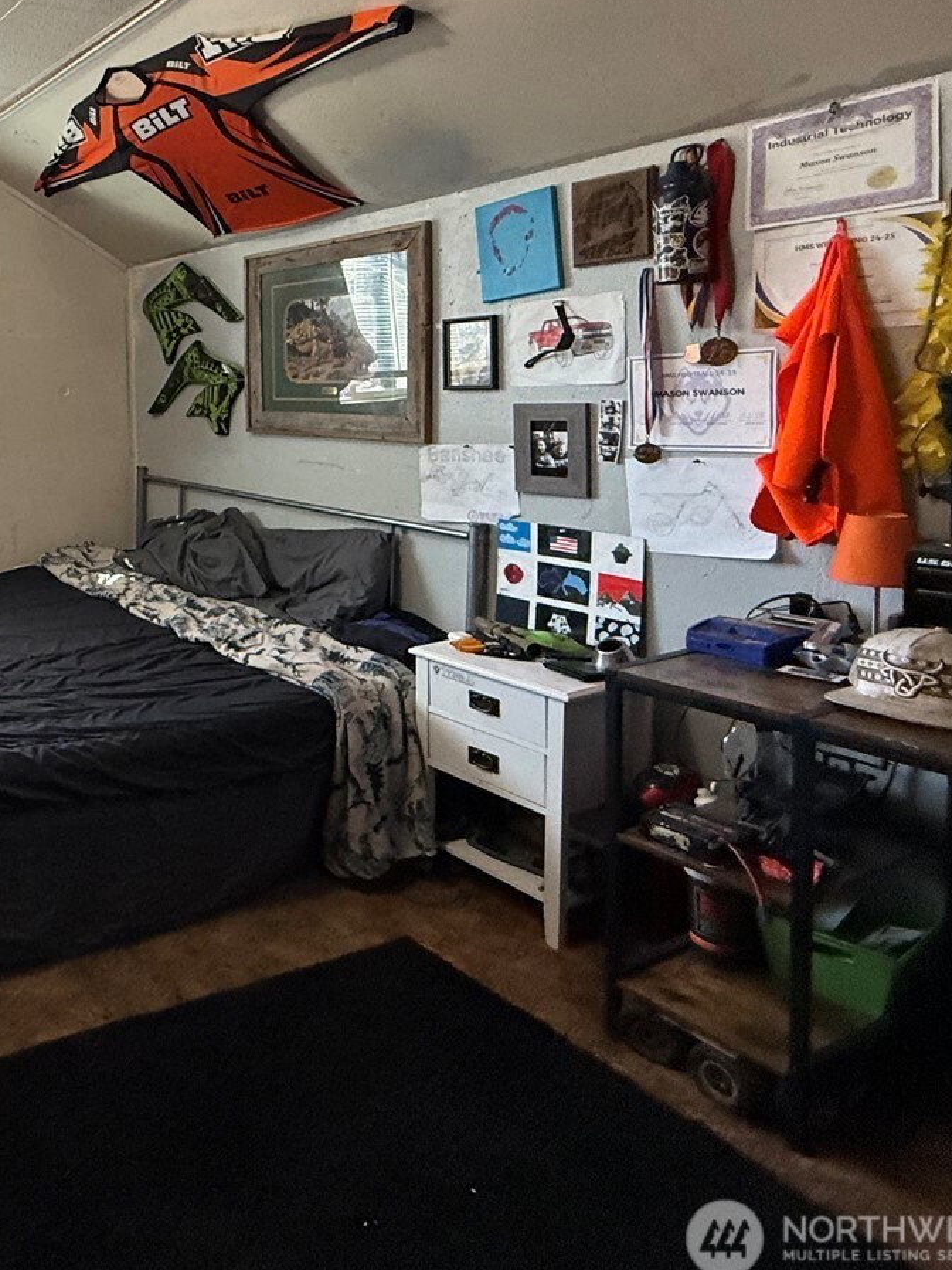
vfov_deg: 67.9
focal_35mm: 25
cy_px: 445
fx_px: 917
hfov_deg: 43.4
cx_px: -79
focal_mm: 2.22
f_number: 2.2
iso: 320
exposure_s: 1/120
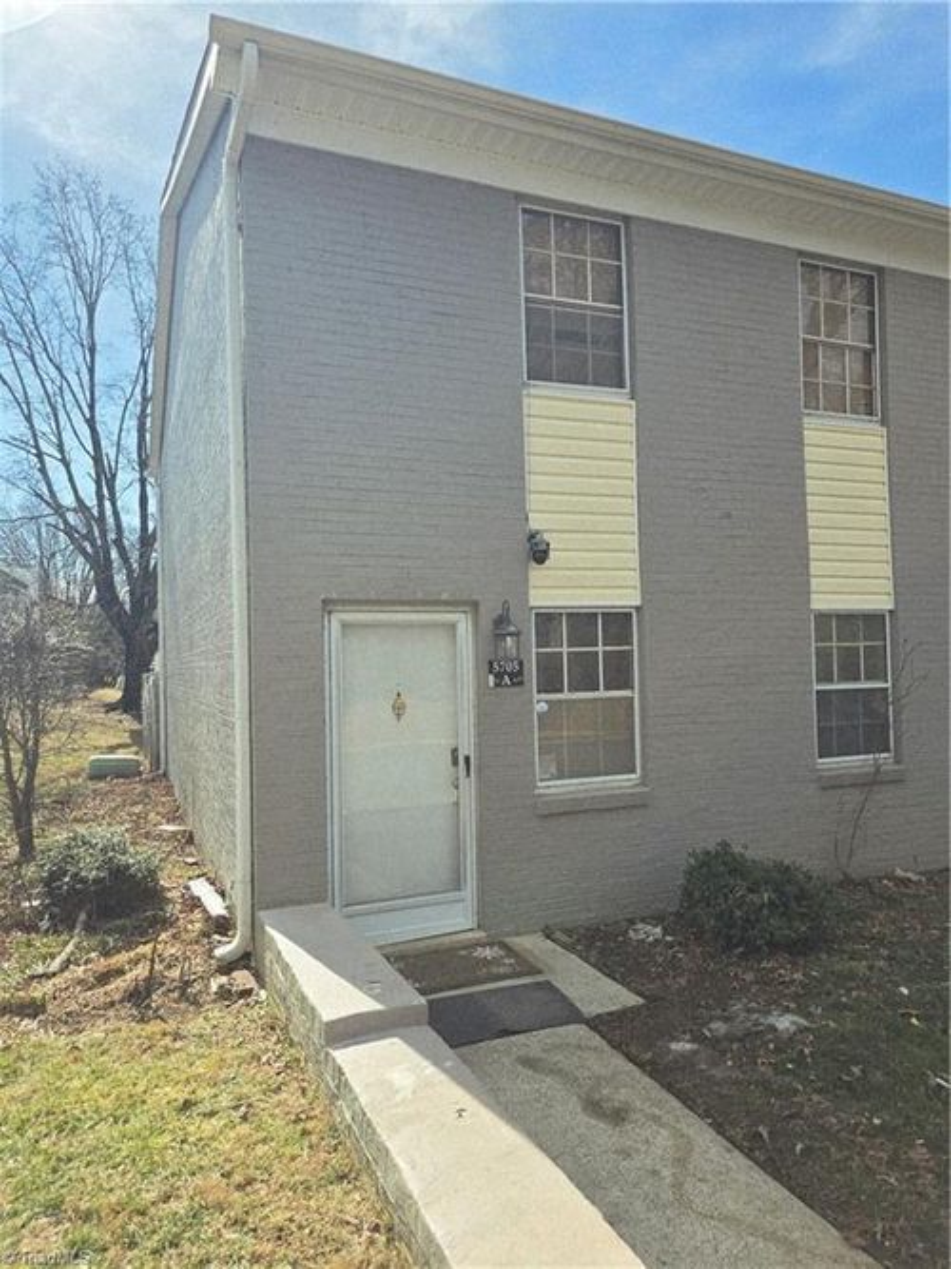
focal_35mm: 23
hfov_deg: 58.9
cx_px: 476
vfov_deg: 73.9
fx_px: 843
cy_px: 634
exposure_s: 1/878
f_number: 1.7
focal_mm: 6.3
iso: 12
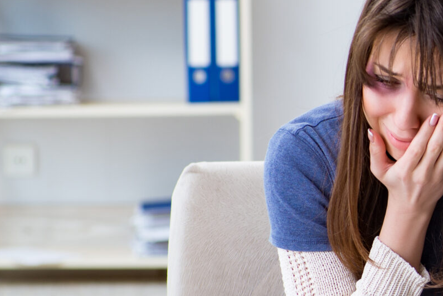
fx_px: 4161
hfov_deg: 6.0
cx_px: 684
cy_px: 171
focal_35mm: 338
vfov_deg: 4.1
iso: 200
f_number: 5.6
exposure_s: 1/100
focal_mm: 105
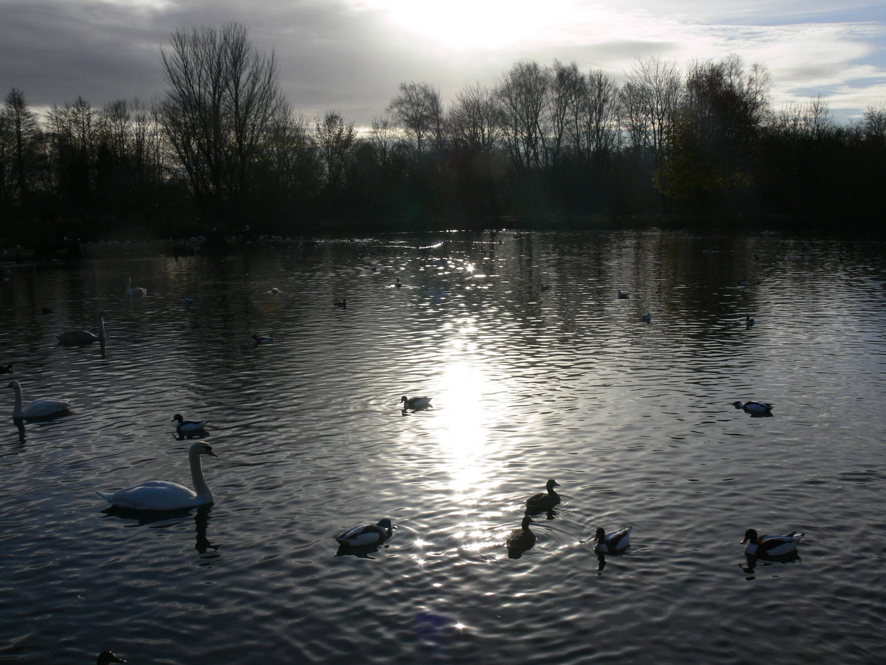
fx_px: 921
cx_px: 443
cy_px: 340
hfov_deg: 51.4
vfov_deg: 39.7
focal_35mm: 36
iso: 80
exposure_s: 1/400
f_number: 8
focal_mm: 7.4
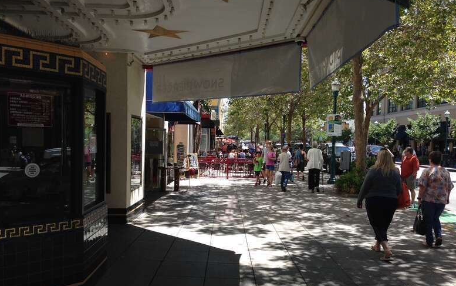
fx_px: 447
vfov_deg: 35.3
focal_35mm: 36
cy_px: 159
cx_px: 228
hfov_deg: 54.0
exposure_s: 1/488
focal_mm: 4.12
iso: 50
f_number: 2.4
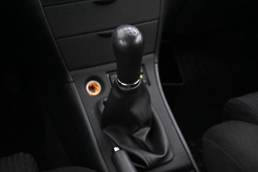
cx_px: 129
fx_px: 339
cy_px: 86
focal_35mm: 47
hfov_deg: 41.7
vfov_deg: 28.5
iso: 20000
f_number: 5
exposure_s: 1/50
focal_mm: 31.5
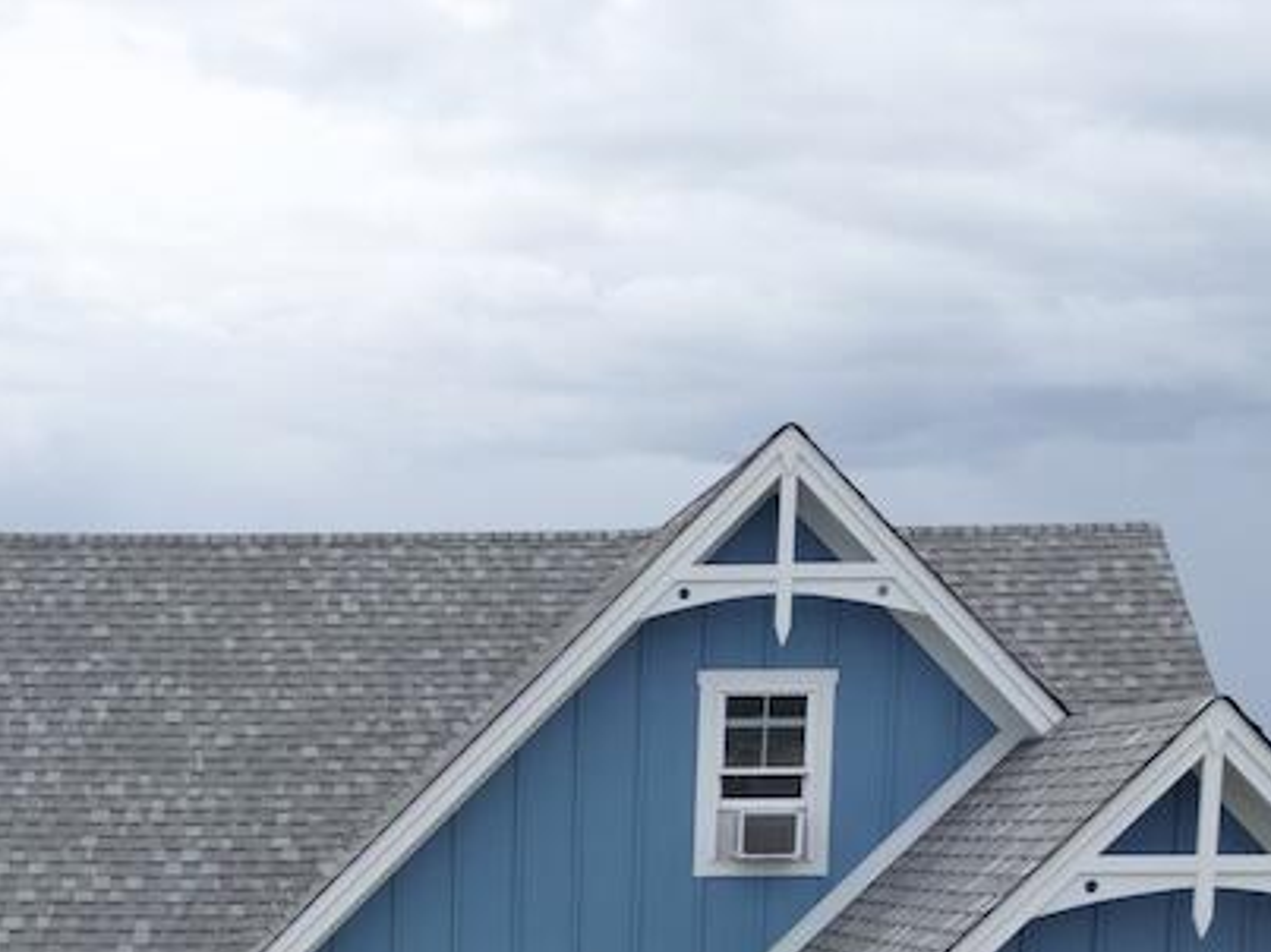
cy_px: 1204
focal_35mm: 61
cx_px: 237
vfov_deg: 21.9
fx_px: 2239
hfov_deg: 30.8
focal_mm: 6.72
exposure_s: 1/3200
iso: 160
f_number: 1.7
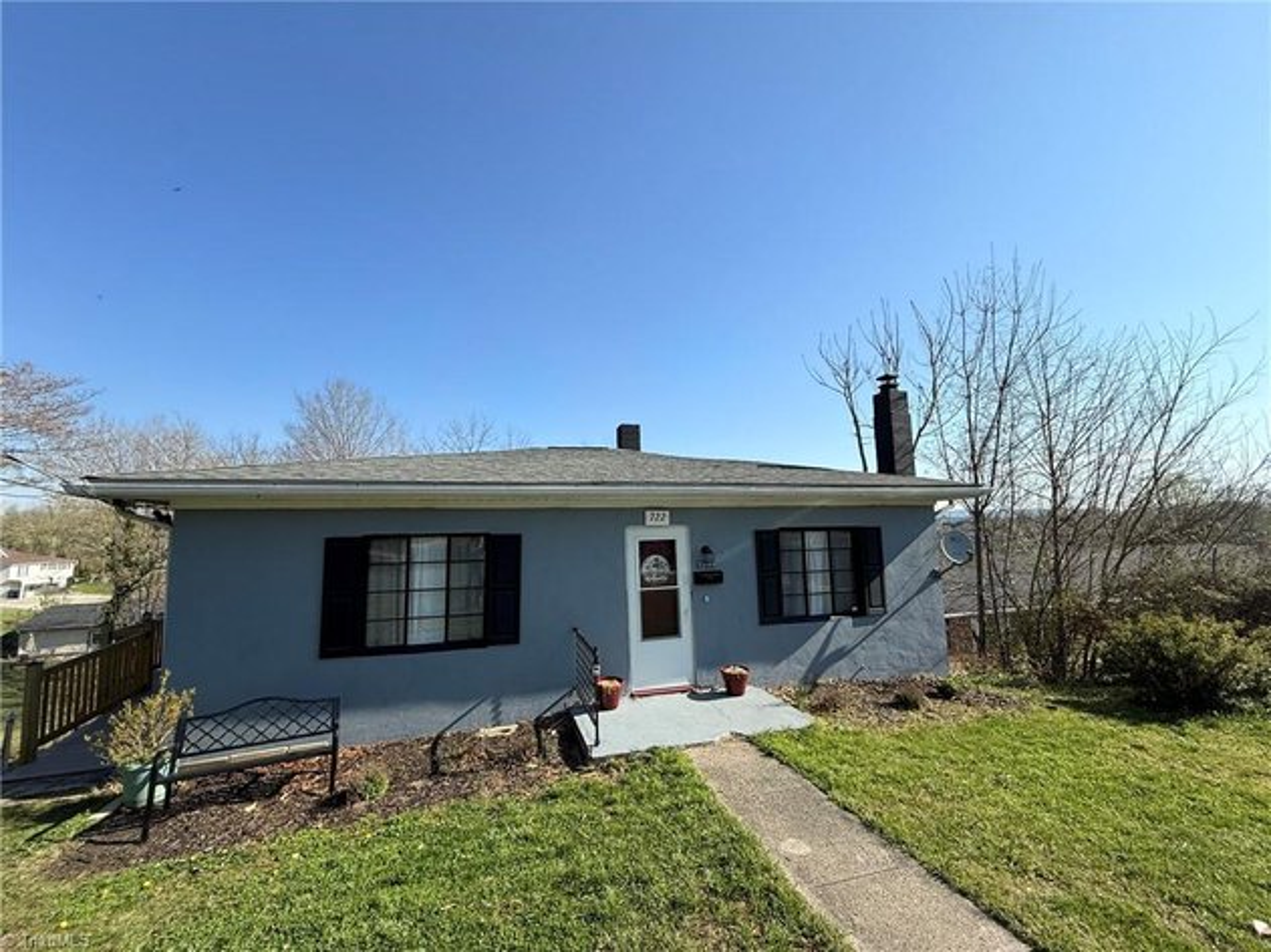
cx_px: 636
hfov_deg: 102.1
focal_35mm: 14
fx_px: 514
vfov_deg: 85.7
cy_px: 476
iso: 50
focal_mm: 2.22
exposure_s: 1/1745
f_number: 2.2
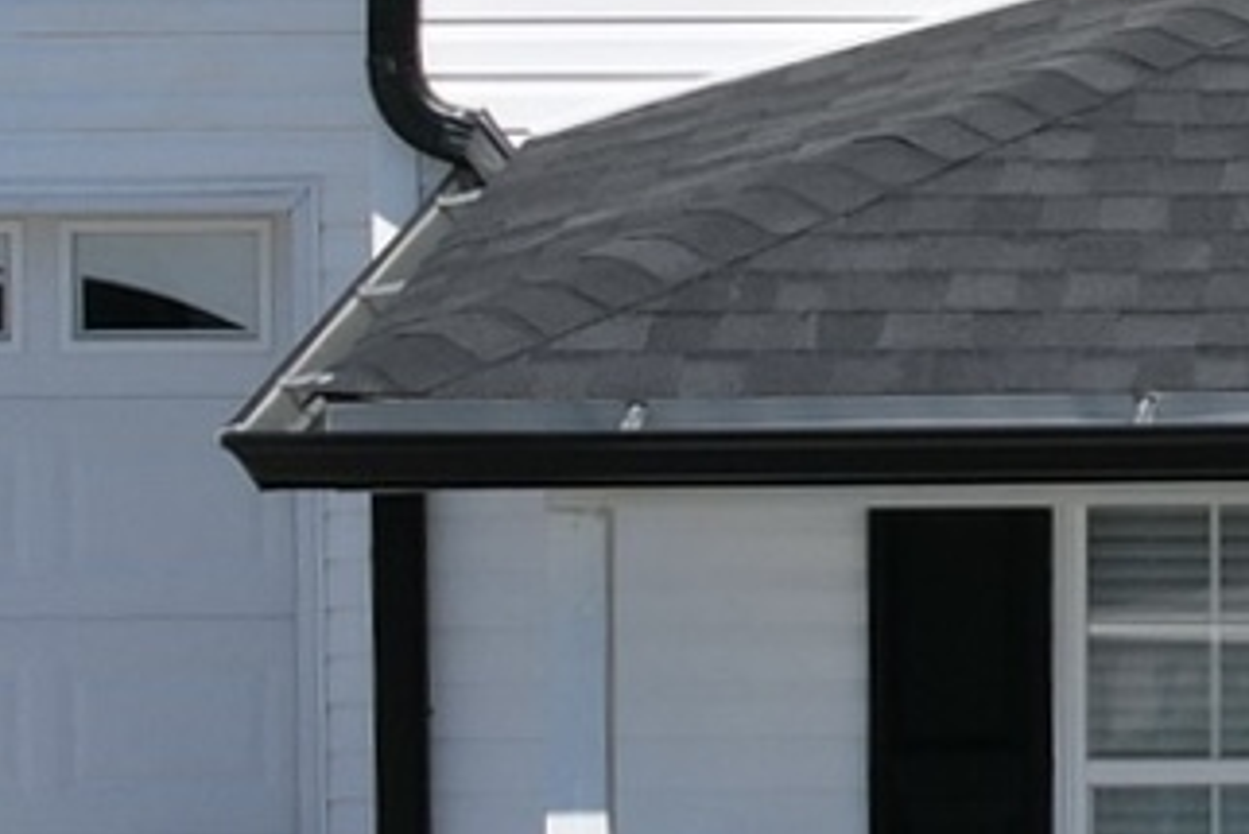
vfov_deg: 15.9
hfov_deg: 23.1
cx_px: -21
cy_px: -23
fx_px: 2915
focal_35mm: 84
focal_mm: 8.38
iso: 100
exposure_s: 1/3000
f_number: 2.8
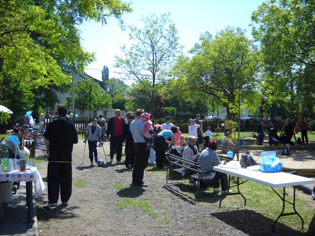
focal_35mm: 41
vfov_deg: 35.2
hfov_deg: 45.8
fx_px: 373
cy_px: 118
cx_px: 158
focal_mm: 6.72
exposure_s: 1/192
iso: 64
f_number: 5.5
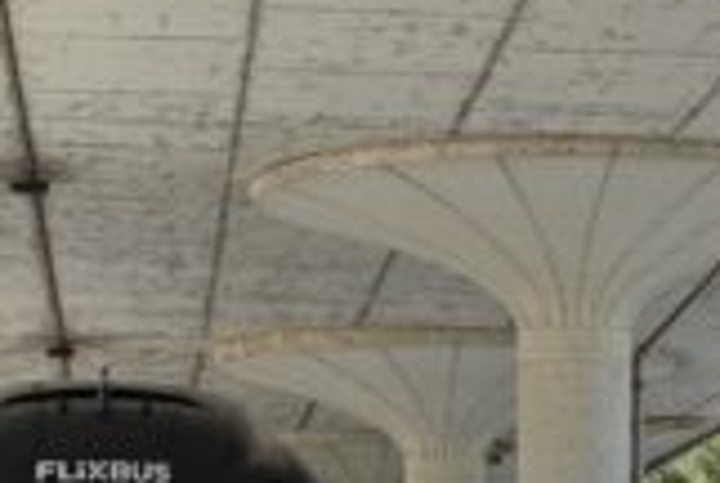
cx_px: 818
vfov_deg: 4.7
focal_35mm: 290
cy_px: 577
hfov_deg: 7.0
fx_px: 5811
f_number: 4
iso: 100
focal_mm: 23.95
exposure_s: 1/250
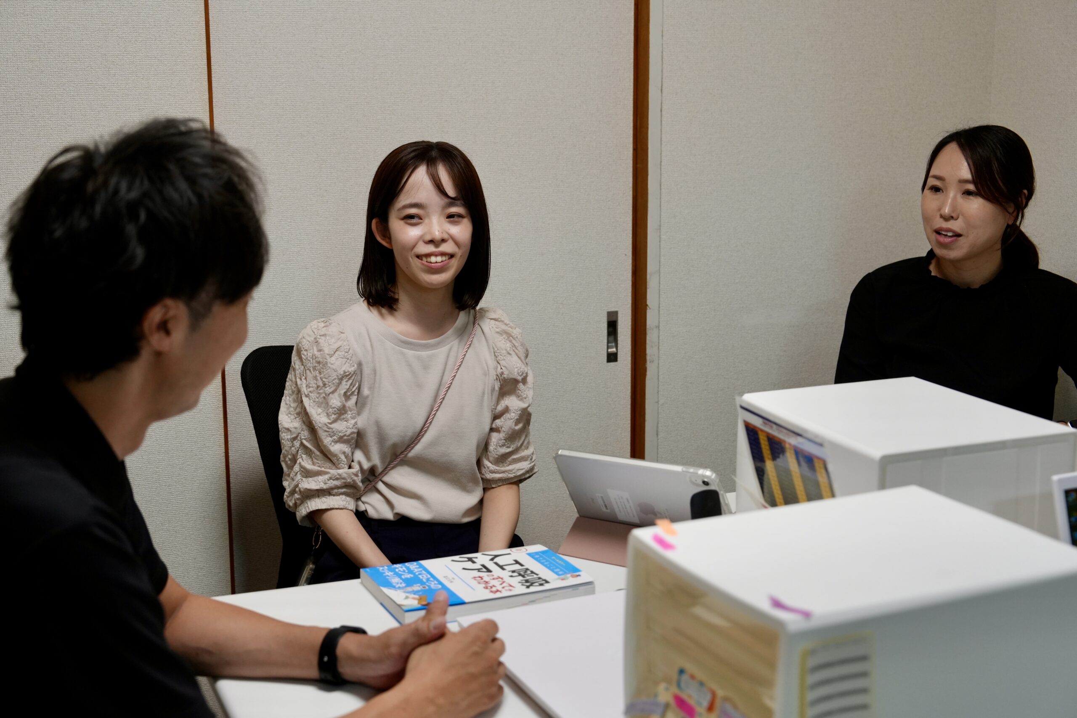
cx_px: 538
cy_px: 359
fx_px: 1466
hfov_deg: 40.3
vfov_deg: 27.5
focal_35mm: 49
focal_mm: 49
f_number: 4
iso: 1250
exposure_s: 1/250
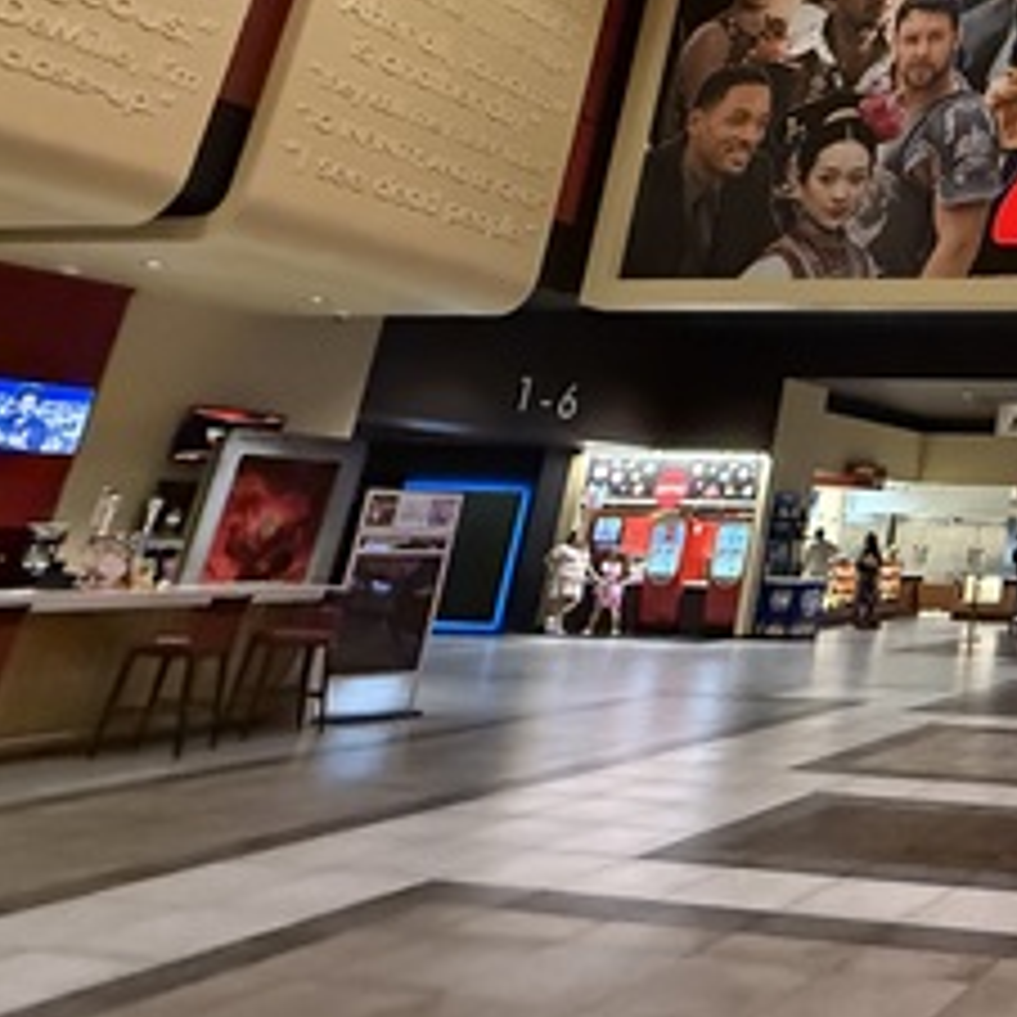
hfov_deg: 34.8
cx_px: 1287
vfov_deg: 44.3
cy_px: 166
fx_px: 1163
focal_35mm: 35
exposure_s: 1/60
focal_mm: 2.22
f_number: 2.2
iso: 1000
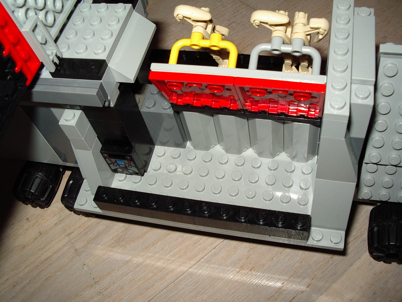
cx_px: 201
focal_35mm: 38
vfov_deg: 37.7
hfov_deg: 49.0
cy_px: 151
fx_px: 441
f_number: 4.8
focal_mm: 5.8
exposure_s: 1/60
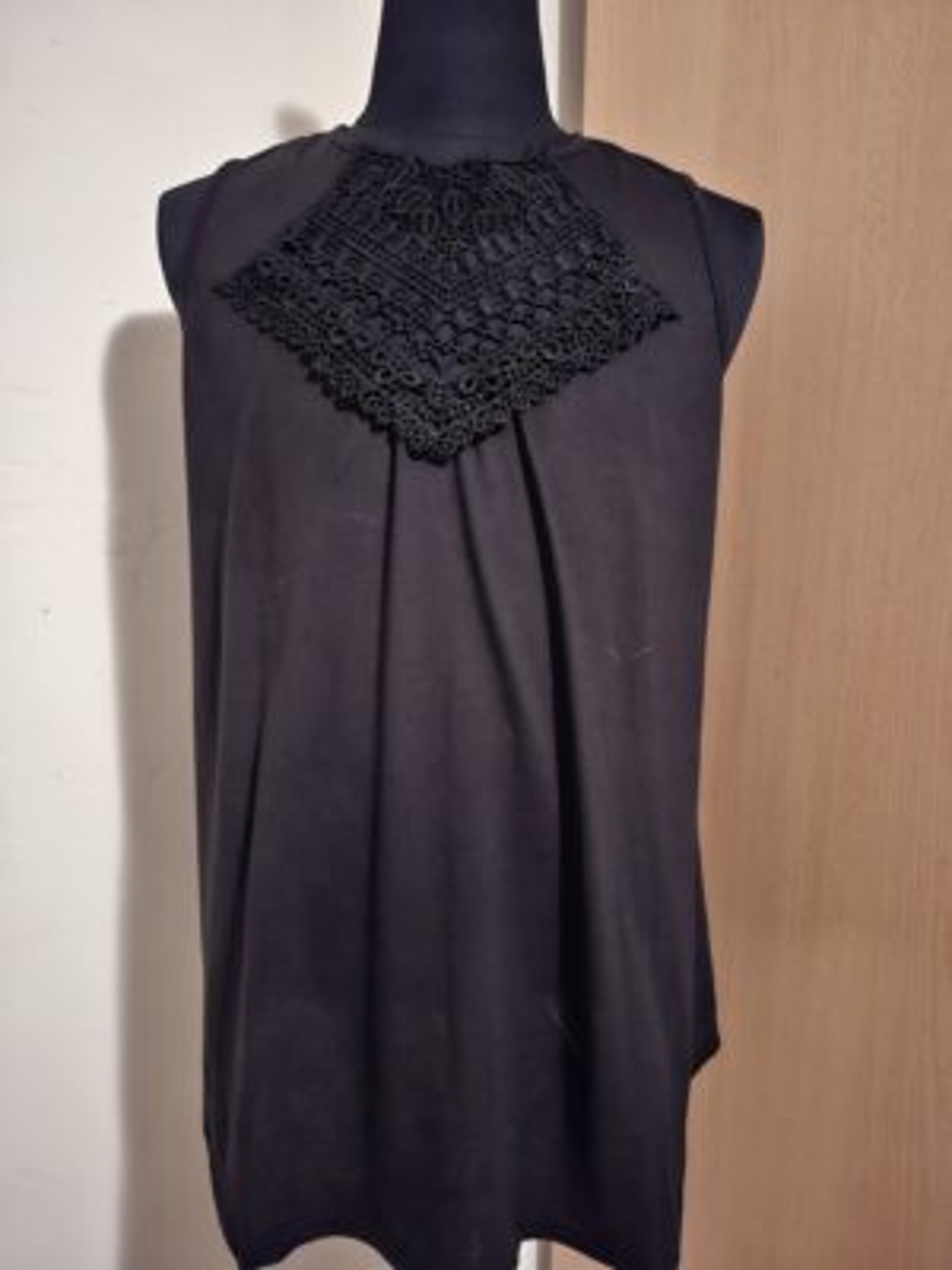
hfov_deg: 58.9
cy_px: 635
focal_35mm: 23
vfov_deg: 73.9
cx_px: 476
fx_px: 843
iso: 1250
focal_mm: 5.54
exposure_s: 1/17
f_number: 1.8
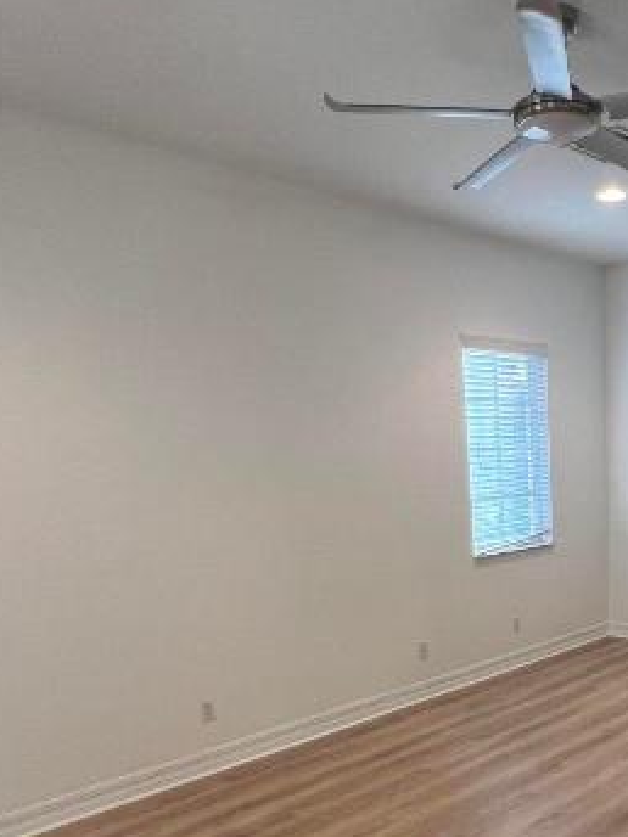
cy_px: 676
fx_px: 701
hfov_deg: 43.9
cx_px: 567
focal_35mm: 29
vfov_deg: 56.9
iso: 160
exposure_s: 1/60
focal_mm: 1.57
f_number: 1.8
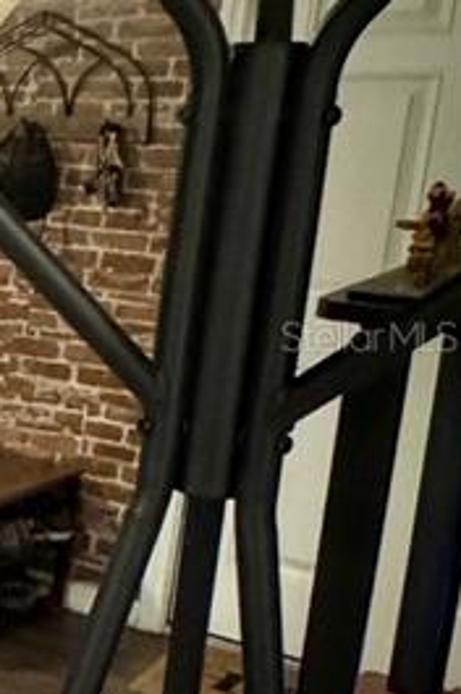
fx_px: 1271
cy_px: 335
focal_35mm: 66
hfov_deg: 13.4
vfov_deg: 30.5
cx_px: -712
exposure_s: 1/40
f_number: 2.2
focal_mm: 2.22
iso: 1000
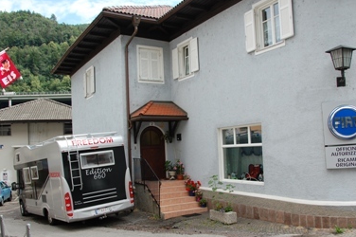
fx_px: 356
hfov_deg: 53.2
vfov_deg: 36.8
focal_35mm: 36
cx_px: 178
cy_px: 134
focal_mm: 20
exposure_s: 1/200
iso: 200
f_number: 7.1
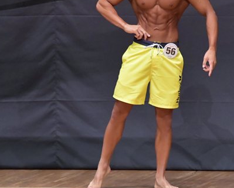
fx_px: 4353
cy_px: 61
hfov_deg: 3.1
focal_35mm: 628
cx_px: 138
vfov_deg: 2.5
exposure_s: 1/400
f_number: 5.6
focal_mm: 230
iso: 6400
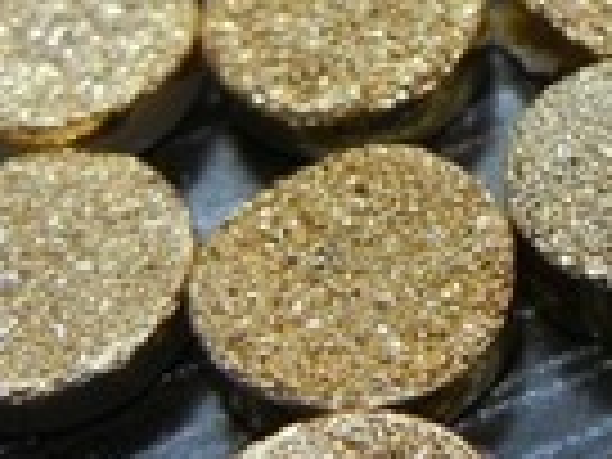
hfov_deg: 17.5
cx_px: 616
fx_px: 1945
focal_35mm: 110
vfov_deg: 13.3
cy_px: 25
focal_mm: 5.4
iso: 400
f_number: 3.5
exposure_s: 1/25.8
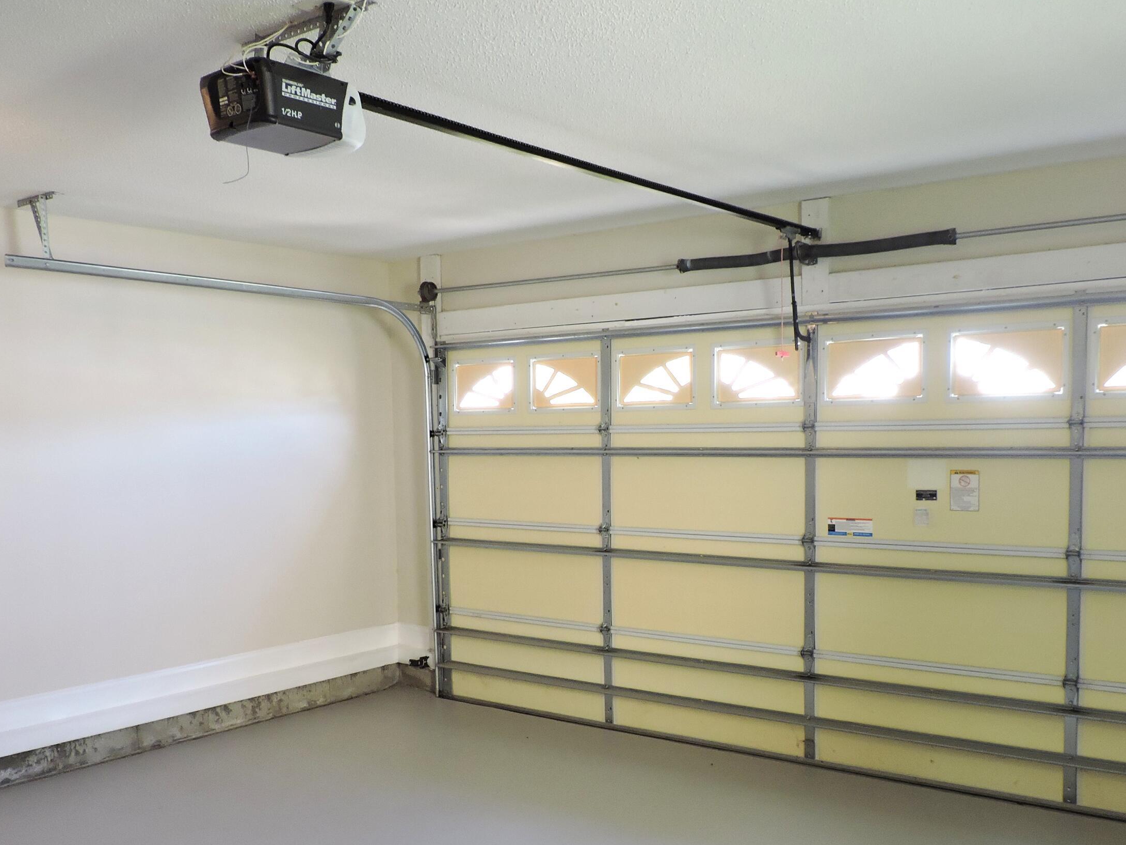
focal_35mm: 33
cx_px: 622
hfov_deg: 55.2
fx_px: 1073
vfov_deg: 42.7
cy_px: 520
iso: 180
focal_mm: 4.3
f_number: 3
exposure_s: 1/30
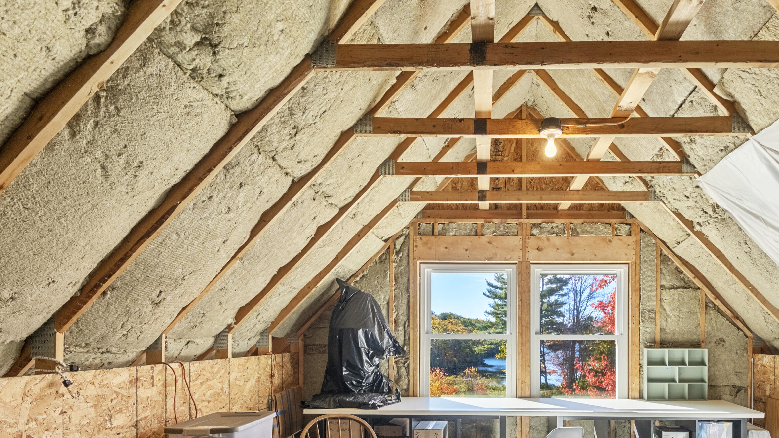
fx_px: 413
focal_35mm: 20
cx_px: 490
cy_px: 277
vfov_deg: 55.1
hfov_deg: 84.8
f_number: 8
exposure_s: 1/20
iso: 500
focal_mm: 10.3
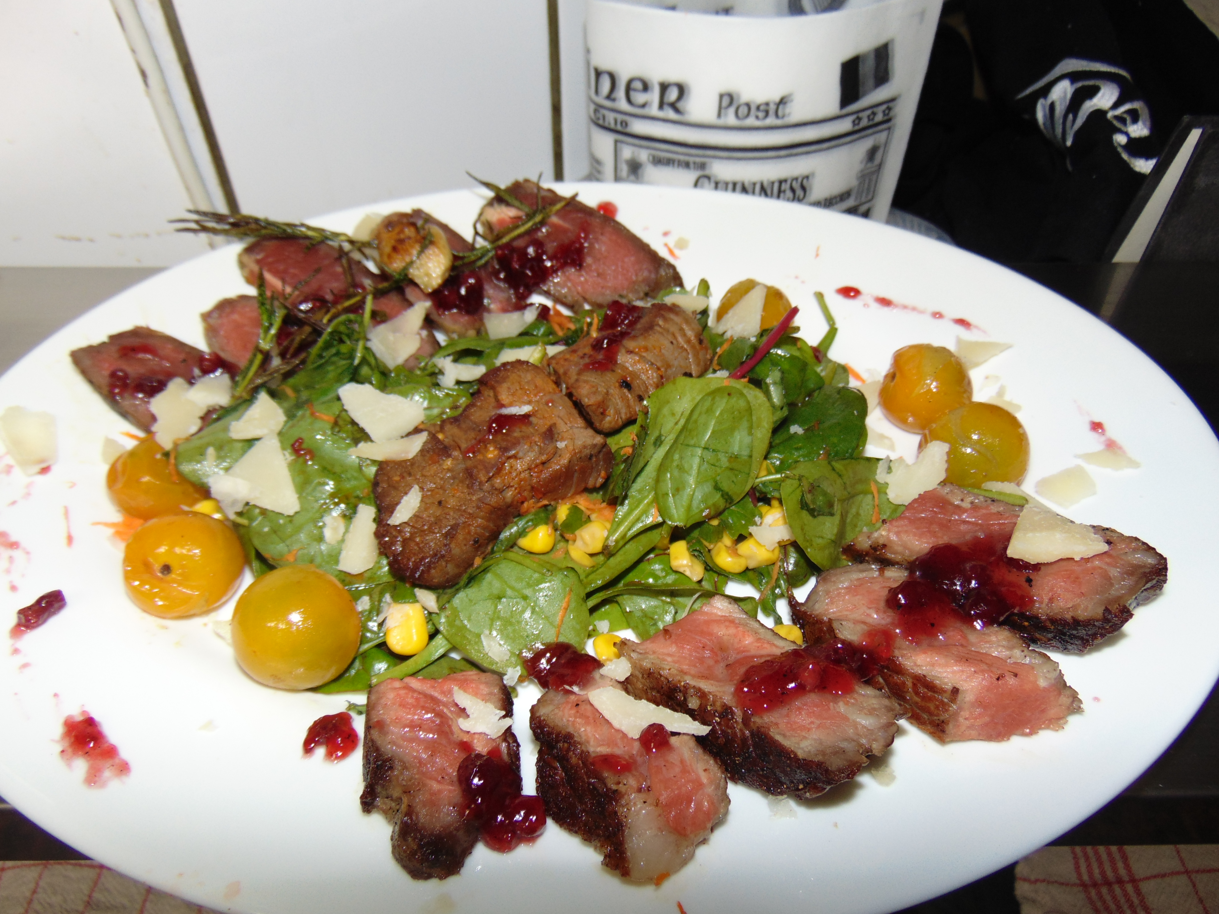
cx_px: 610
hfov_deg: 69.4
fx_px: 880
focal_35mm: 25
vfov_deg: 54.9
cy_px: 457
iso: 80
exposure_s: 1/30
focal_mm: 4.5
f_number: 3
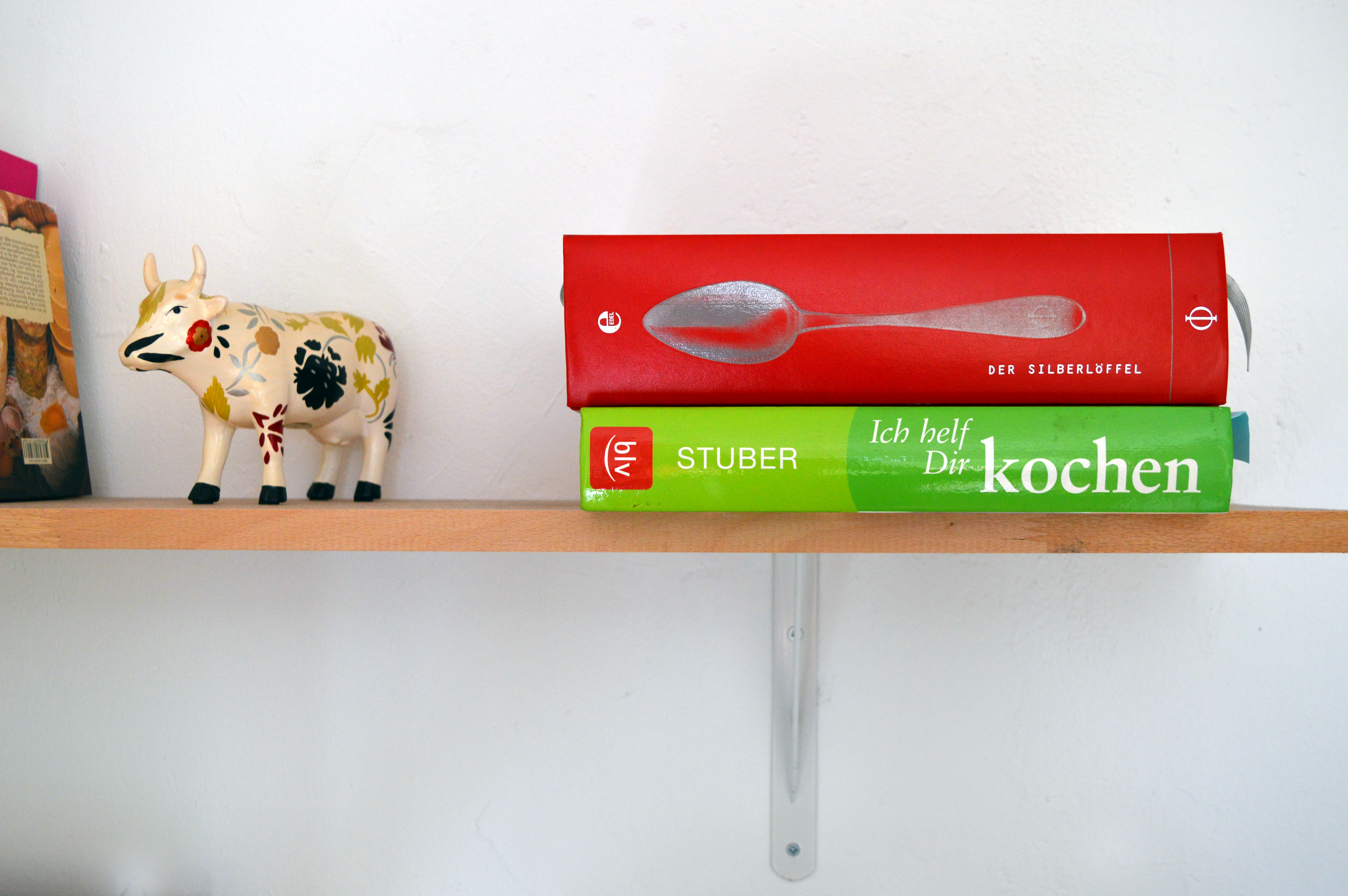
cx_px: 674
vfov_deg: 35.4
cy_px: 448
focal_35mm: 38
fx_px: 1403
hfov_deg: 51.3
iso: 400
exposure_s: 1/125
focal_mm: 25
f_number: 5.6
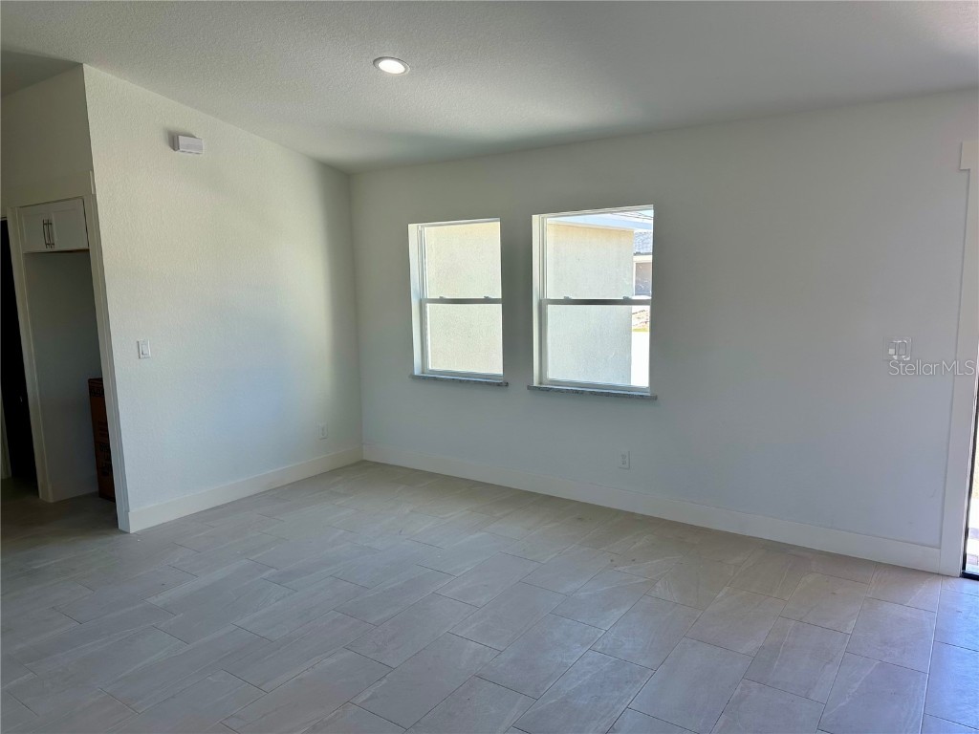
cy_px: 367
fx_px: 679
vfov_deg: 56.8
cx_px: 490
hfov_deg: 71.6
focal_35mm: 24
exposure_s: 1/258
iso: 80
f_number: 1.78
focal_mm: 6.86
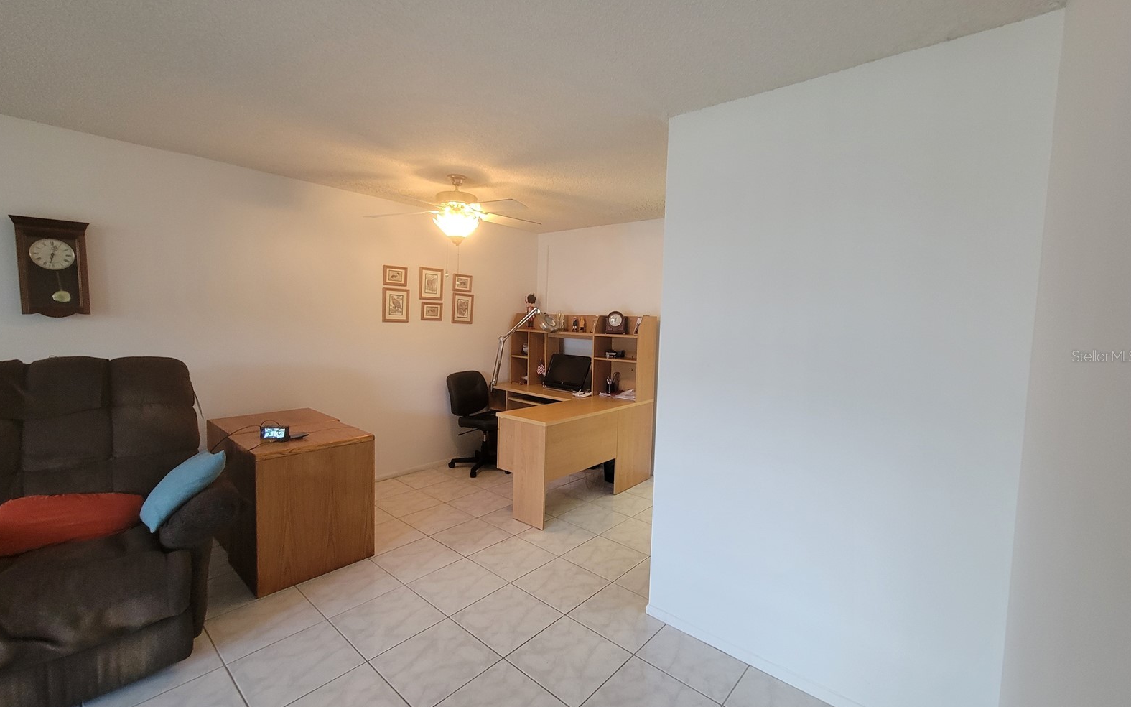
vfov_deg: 78.6
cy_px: 356
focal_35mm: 14
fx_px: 431
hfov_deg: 105.3
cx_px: 565
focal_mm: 2.2
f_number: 2.2
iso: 320
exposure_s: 1/60
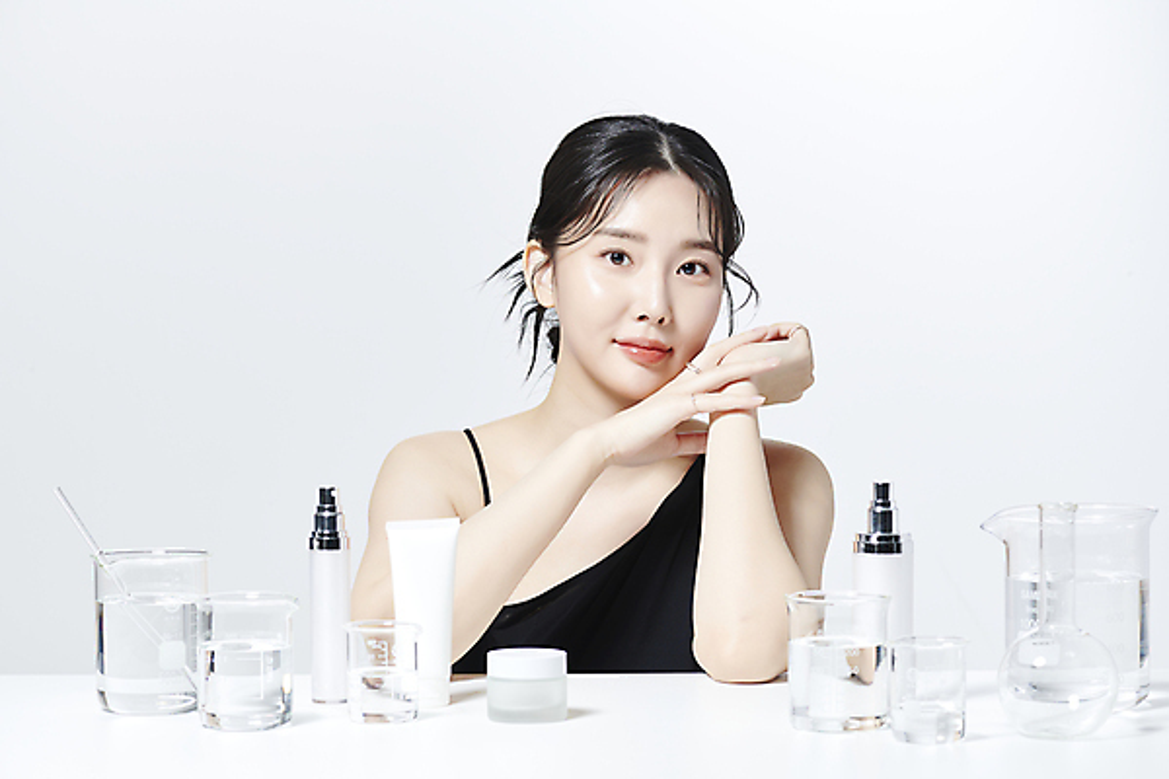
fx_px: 3409
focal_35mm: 105
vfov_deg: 13.0
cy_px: 390
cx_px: 584
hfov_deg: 19.5
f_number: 13
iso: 64
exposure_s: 1/125
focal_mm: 105
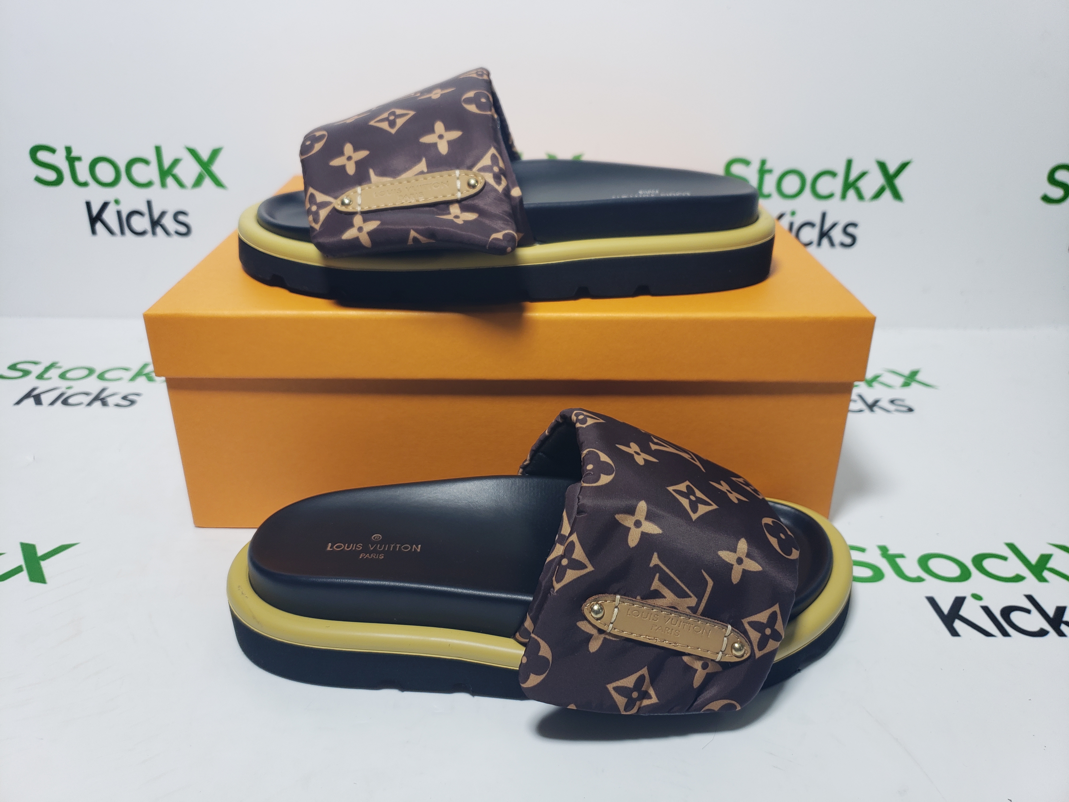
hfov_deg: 67.3
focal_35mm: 26
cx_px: 534
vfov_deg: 53.1
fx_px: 803
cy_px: 401
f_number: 1.5
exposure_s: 1/298
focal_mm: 4.3
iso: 50
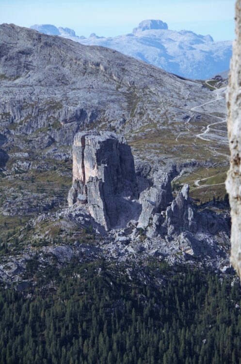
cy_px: 182
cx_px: 120
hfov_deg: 6.8
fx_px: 2039
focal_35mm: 202
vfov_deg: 10.2
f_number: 8
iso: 400
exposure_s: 1/800
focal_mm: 135
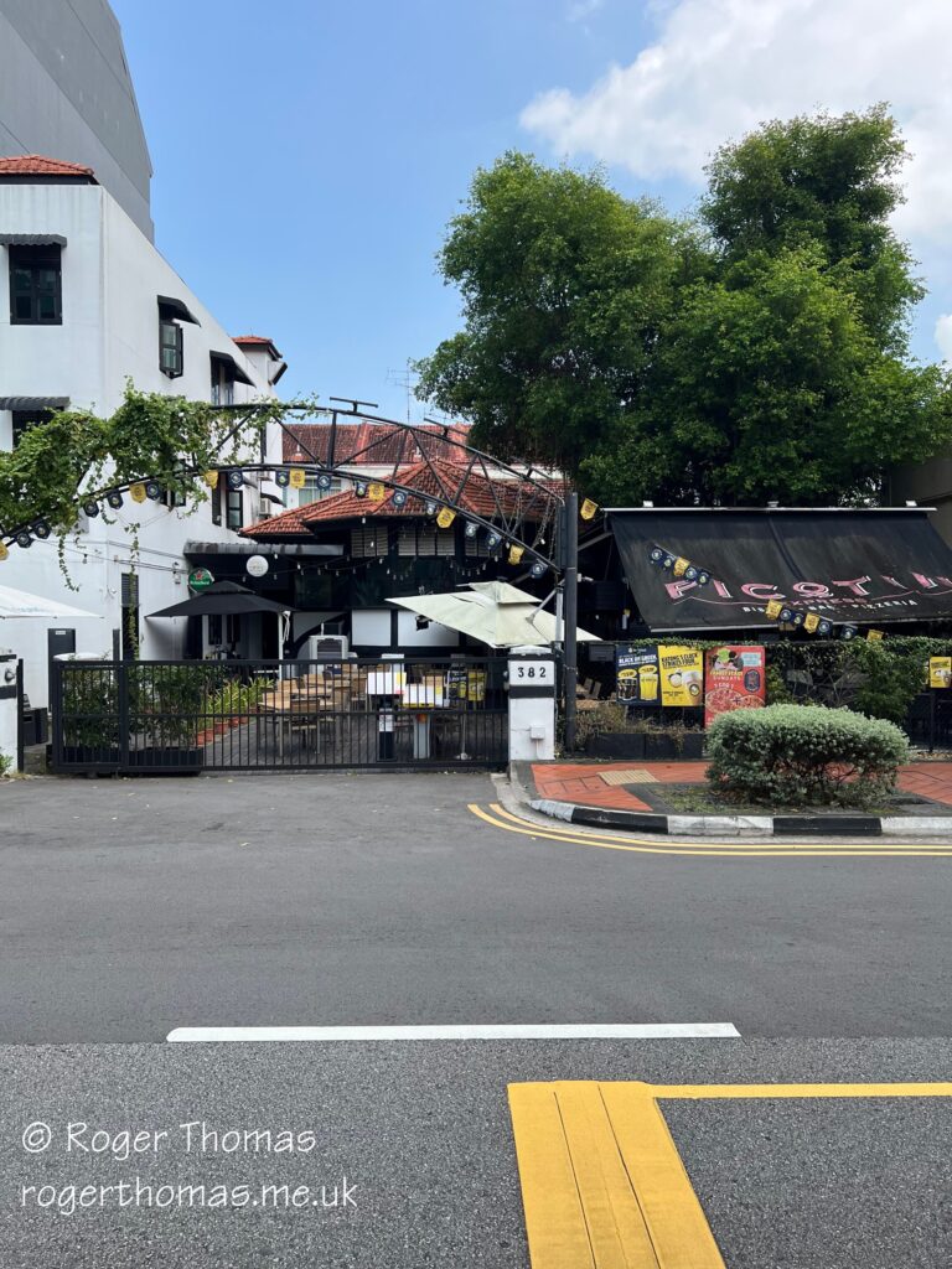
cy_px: 634
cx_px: 476
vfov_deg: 67.3
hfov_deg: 53.1
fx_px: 953
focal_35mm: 26
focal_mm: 5.7
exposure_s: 1/2045
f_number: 1.5
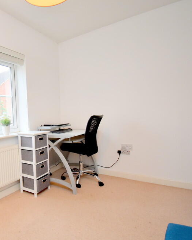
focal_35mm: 22
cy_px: 124
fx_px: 156
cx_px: 29
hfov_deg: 56.7
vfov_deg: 75.0
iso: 800
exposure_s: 1/125
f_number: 4.5
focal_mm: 10
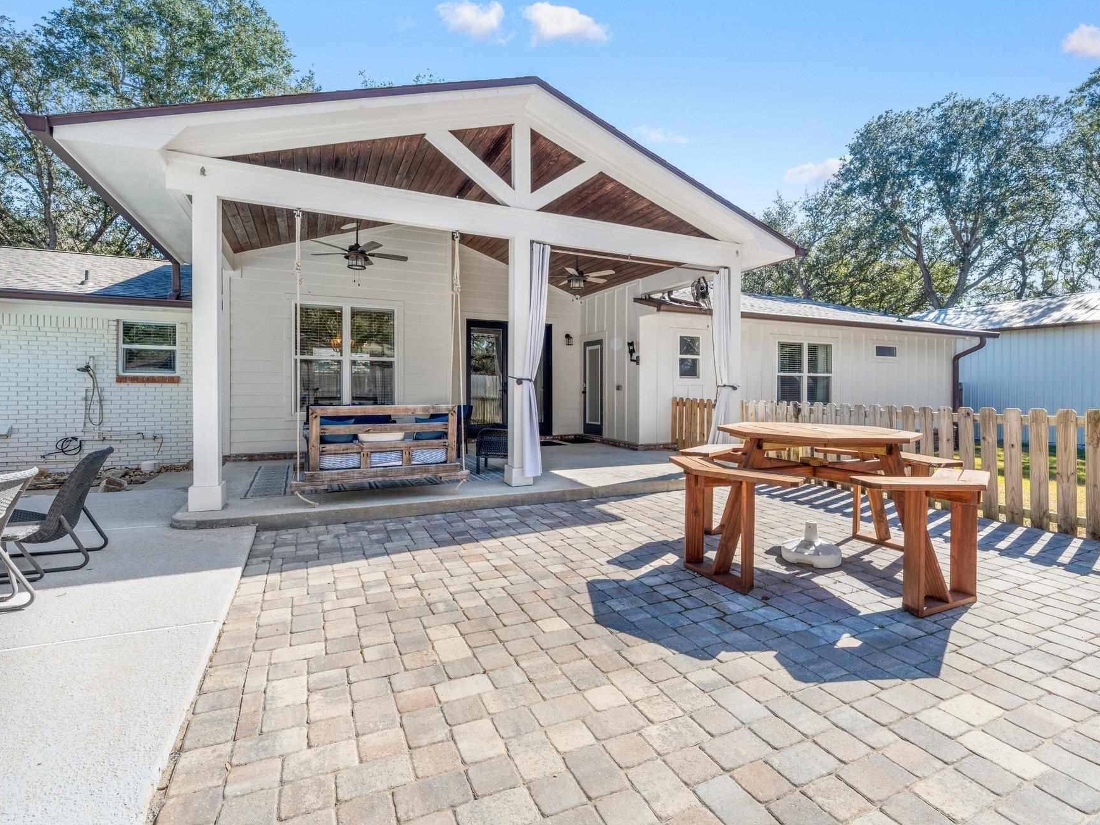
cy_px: 398
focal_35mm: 17
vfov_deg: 74.7
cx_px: 569
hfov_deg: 91.0
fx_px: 540
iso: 100
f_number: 10
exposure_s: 1/50
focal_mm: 15
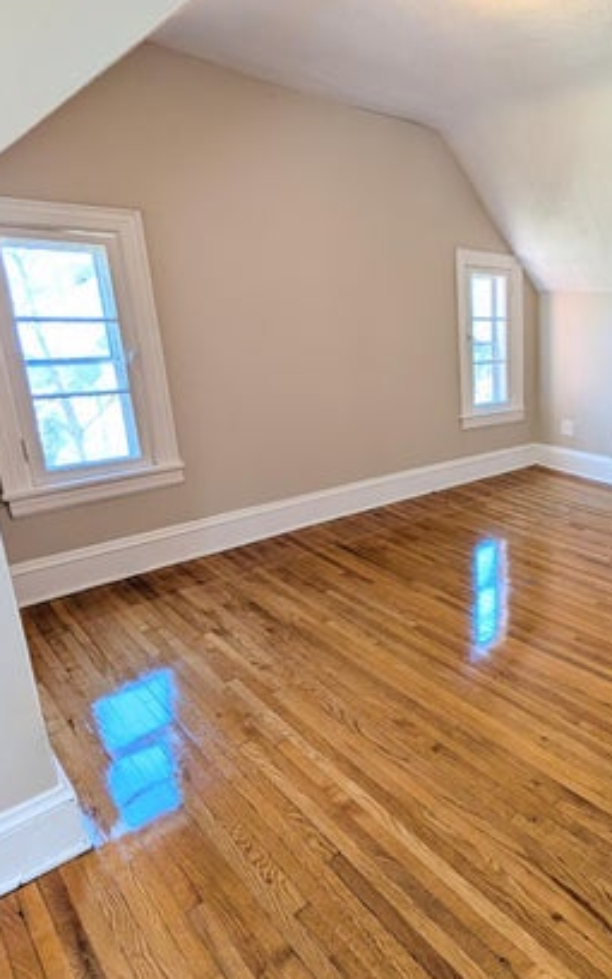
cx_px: 552
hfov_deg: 52.4
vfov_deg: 85.0
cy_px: 470
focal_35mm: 20
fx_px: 534
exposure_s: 1/60
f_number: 1.7
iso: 65
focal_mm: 2.02
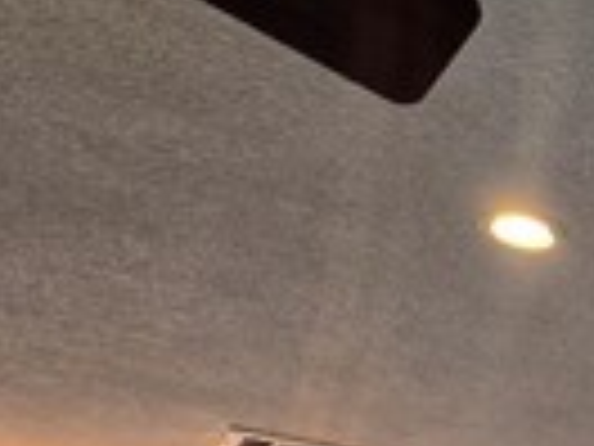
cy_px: 1005
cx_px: 1143
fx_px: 1081
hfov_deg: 19.7
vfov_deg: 15.6
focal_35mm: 63
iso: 64
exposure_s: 1/60
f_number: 2.2
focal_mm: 2.2
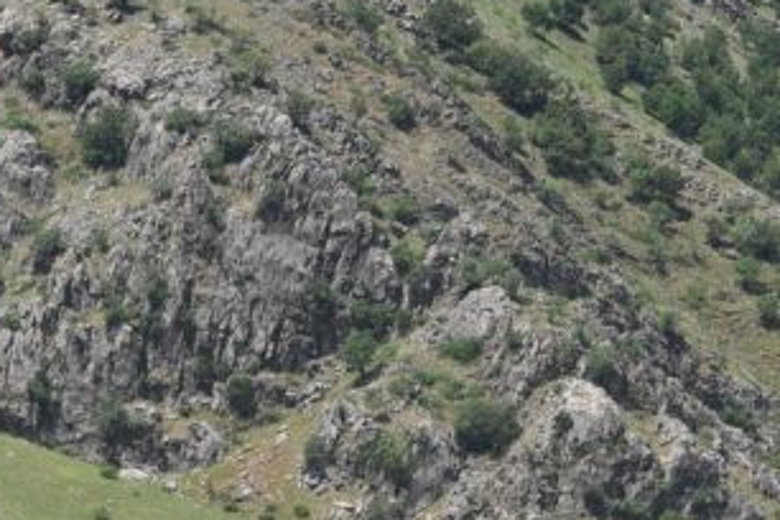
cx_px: 846
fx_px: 5156
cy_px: 590
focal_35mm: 238
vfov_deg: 5.7
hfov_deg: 8.6
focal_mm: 56
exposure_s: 1/500
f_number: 5.6
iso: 100
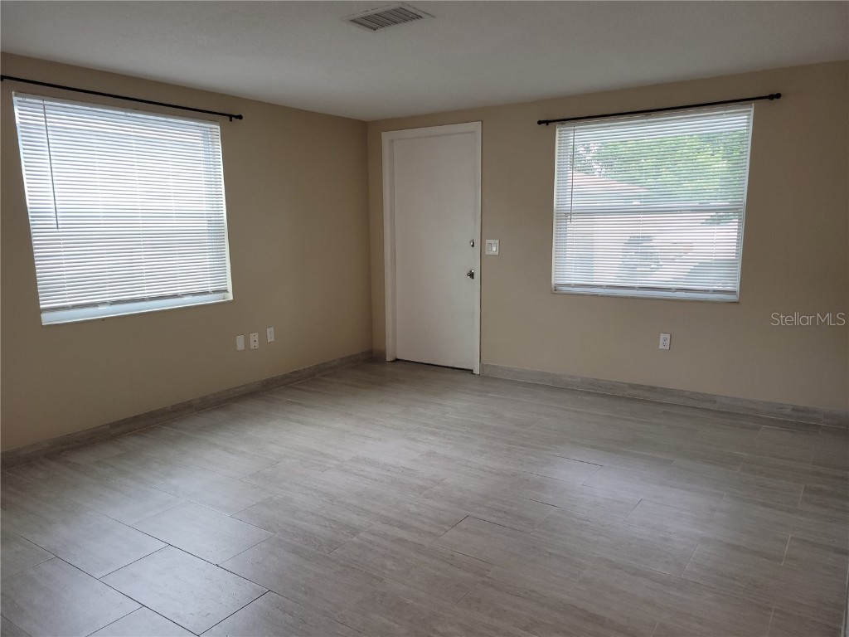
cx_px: 424
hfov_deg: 67.3
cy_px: 318
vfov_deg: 53.1
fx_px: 638
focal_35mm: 26
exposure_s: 1/60
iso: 50
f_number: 1.8
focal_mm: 5.4
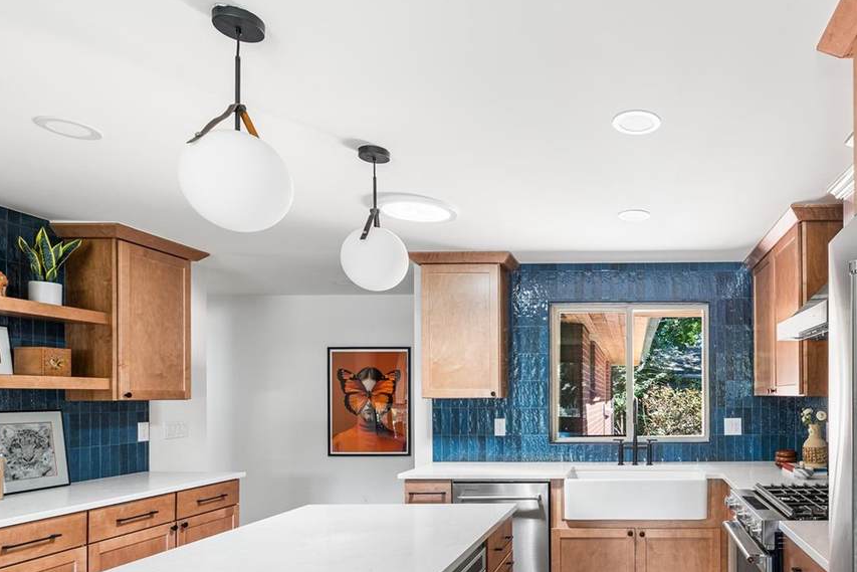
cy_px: 408
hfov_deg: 67.8
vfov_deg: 50.2
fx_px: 589
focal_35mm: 25
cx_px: 634
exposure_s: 1/2
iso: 640
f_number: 8
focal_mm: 16.5
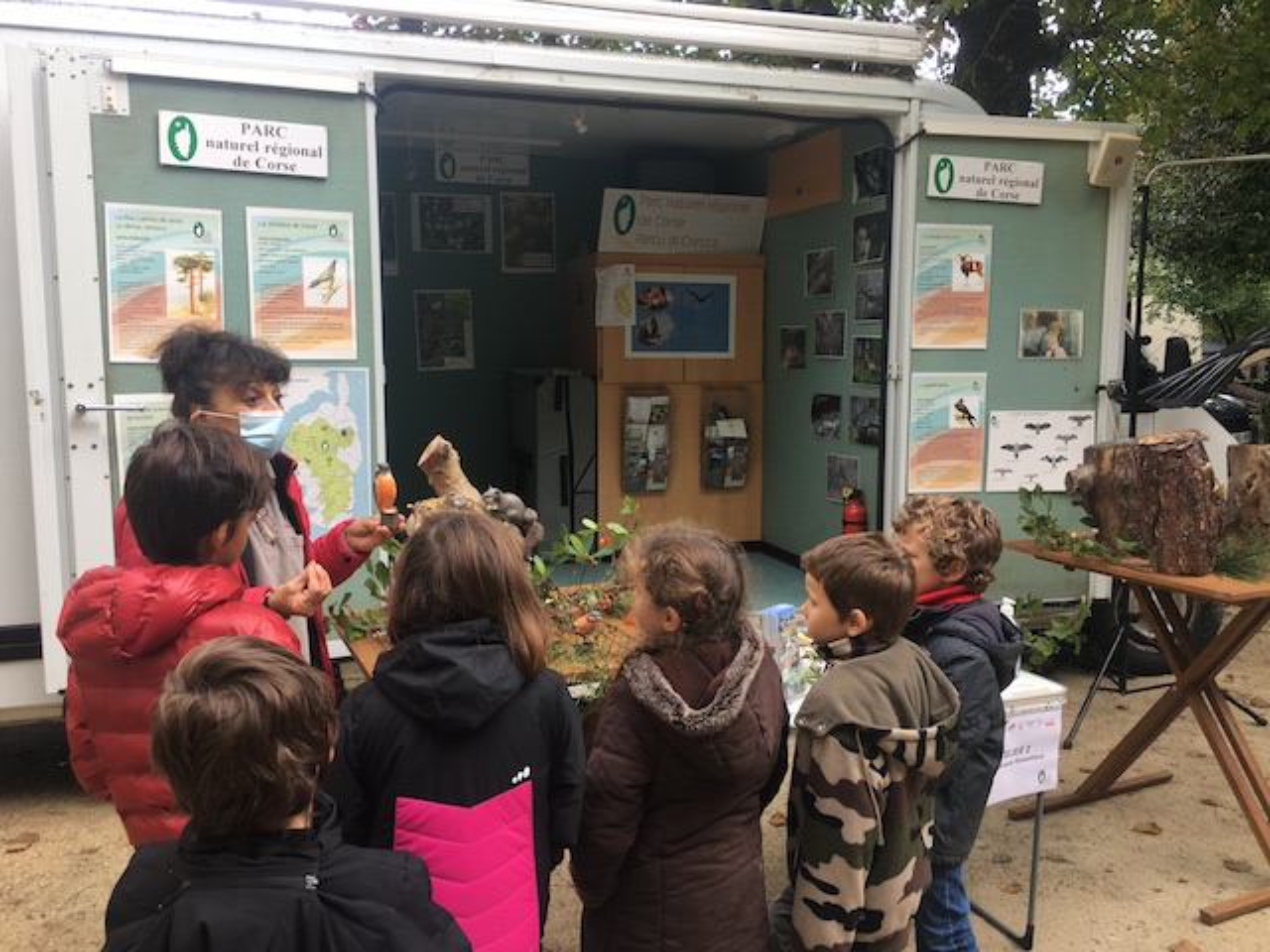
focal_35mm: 29
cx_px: 635
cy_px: 476
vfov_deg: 48.2
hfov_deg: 61.7
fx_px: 1064
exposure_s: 1/100
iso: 25
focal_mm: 4.15
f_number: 2.2
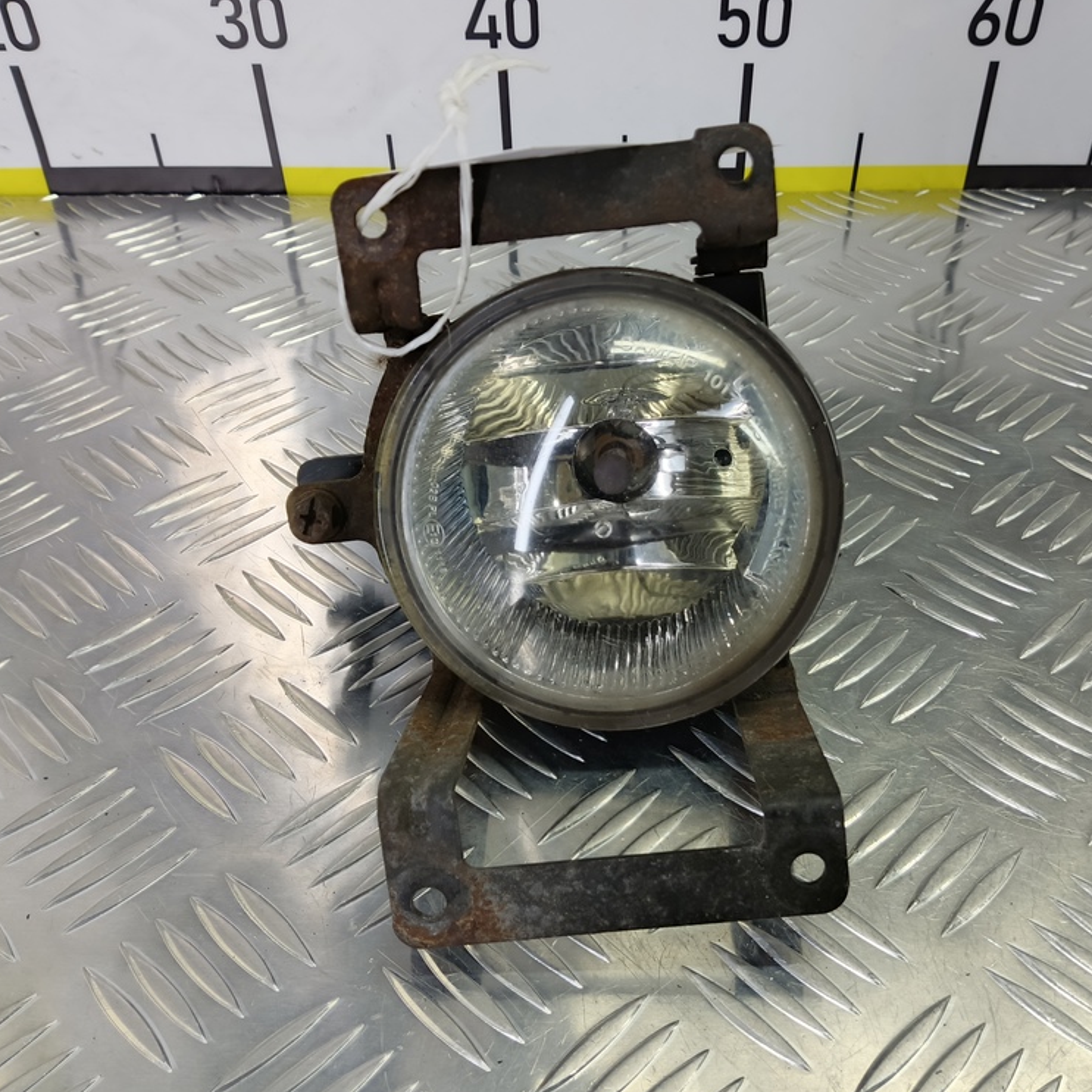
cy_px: 544
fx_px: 999
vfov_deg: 57.3
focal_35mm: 28
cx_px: 601
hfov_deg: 57.2
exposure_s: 1/50
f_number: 1.6
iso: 118
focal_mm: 4.11
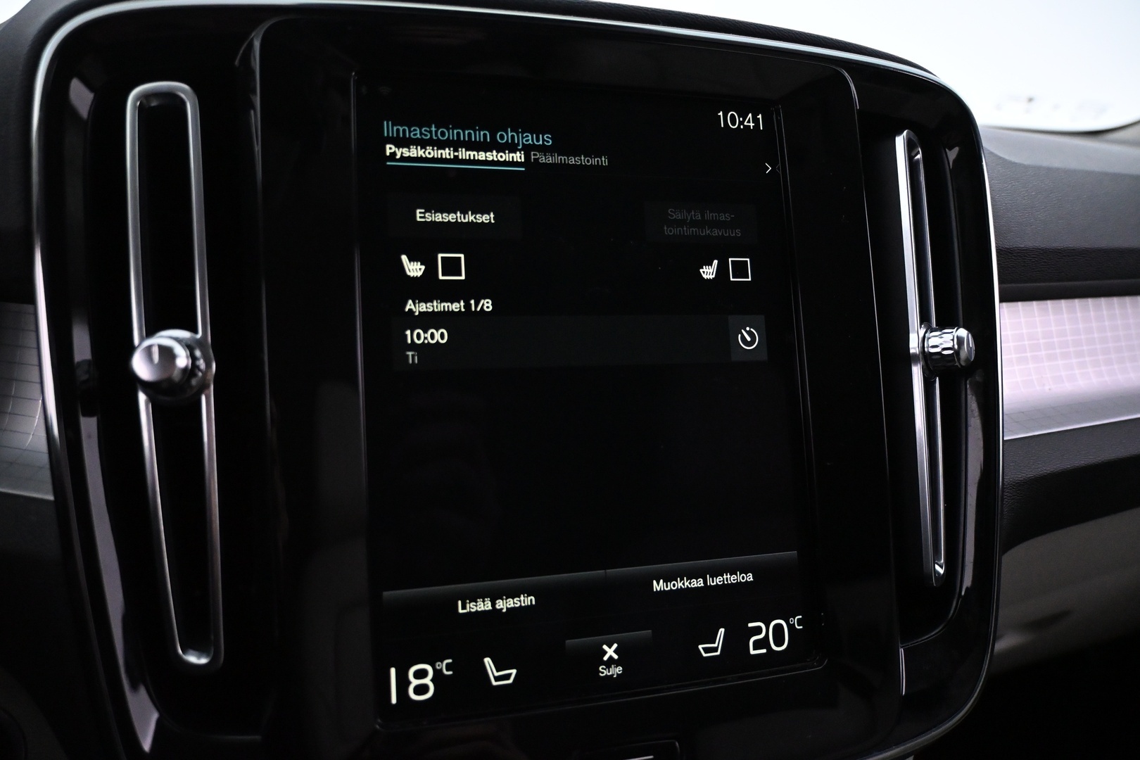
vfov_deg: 50.4
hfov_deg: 70.4
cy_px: 380
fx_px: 807
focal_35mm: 26
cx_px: 570
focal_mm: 17
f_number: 3.5
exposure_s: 1/60
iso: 4500
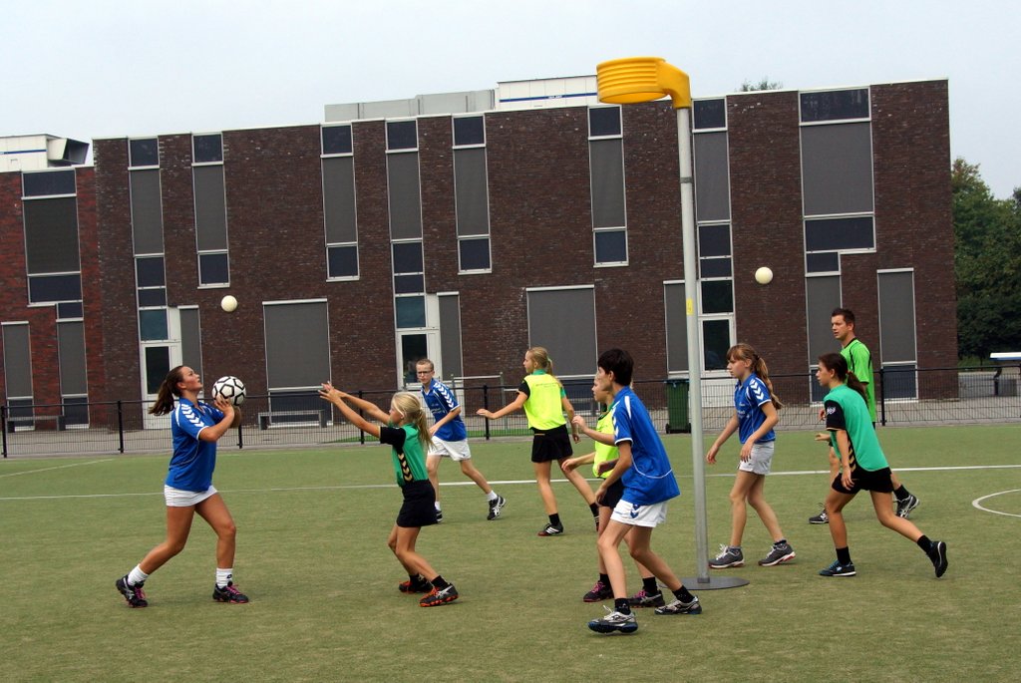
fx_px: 1192
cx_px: 510
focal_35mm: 42
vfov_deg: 32.0
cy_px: 342
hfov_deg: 46.4
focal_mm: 28
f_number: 6.3
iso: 400
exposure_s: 1/1250
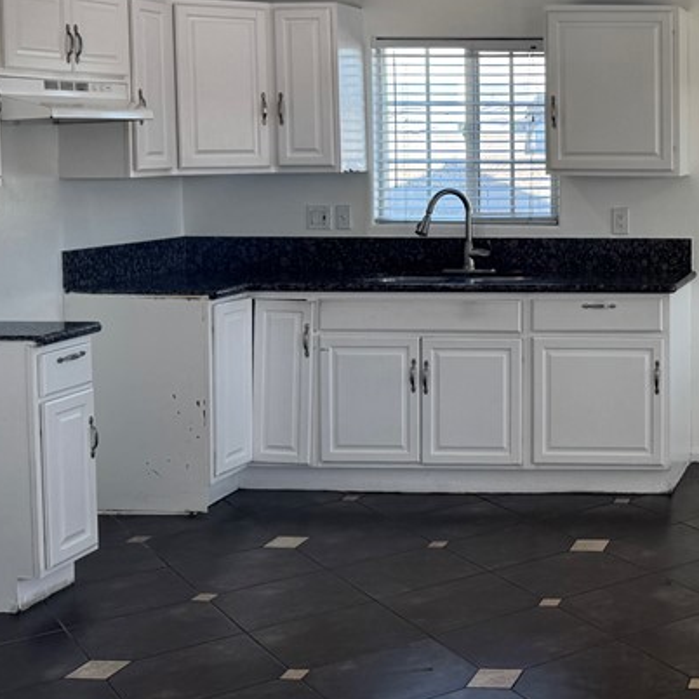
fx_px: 1234
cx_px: 782
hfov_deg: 28.5
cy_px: 202
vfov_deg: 31.2
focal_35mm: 54
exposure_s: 1/268
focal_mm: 6.76
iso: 80
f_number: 1.78
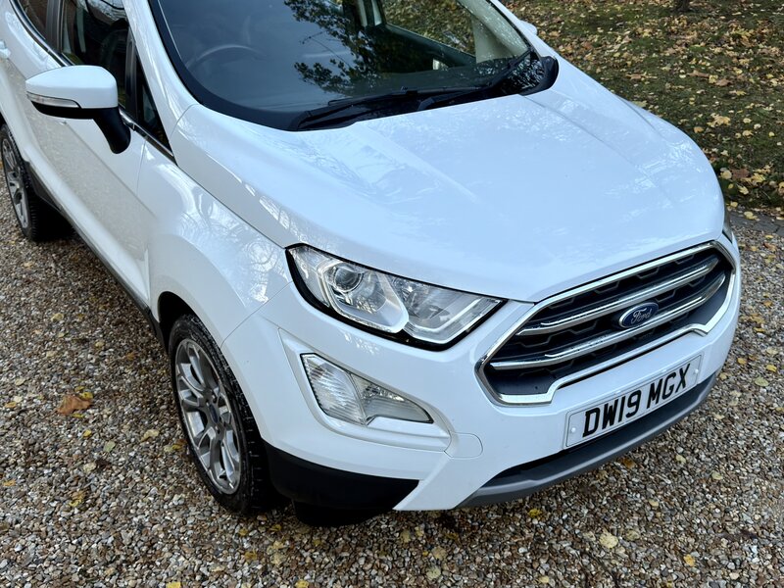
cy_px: 294
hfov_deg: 52.6
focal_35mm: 35
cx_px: 392
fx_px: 793
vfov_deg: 40.7
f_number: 1.78
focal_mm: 6.76
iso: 200
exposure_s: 1/60
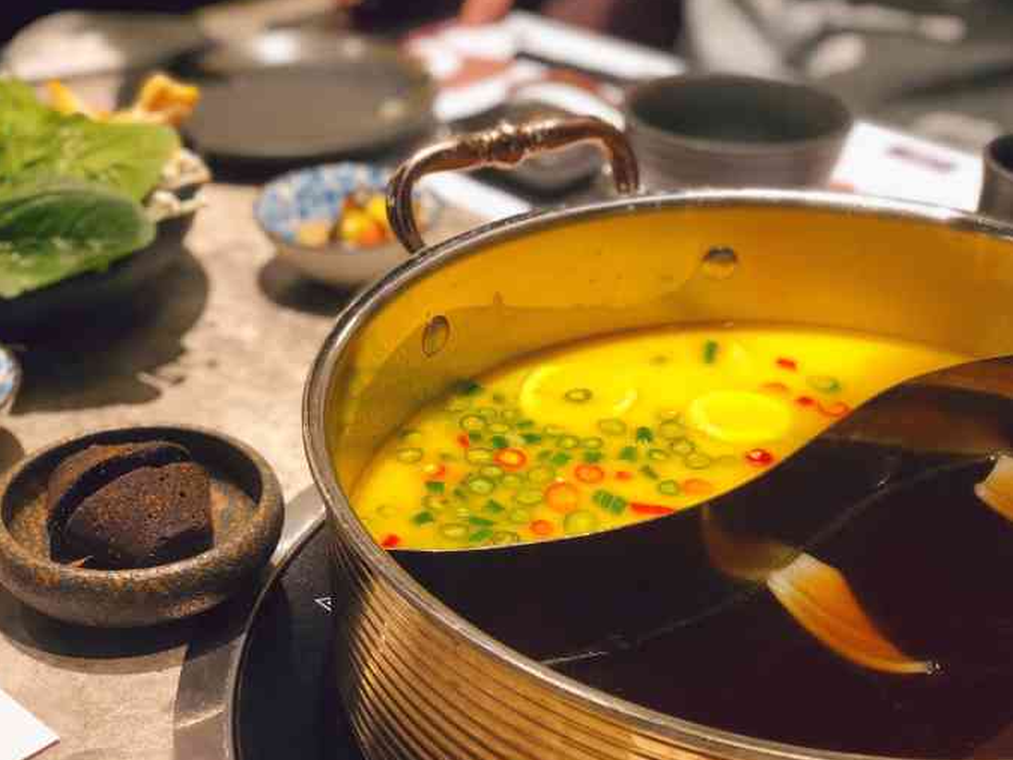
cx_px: 490
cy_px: 385
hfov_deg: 35.5
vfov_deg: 27.0
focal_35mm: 54
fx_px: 1581
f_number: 2.4
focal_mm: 6
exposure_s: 1/25
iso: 125
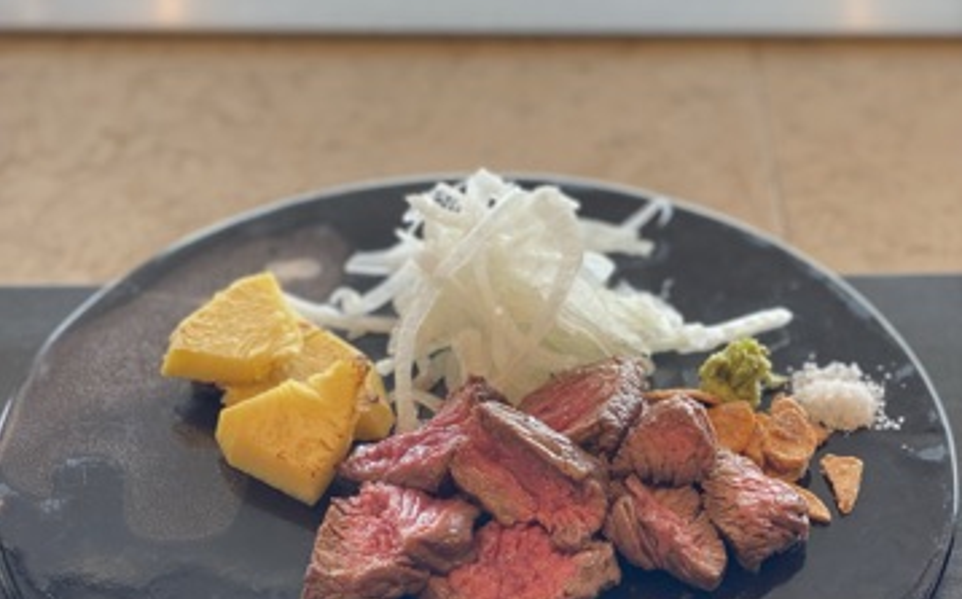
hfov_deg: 27.9
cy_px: 483
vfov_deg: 17.4
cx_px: 481
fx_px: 1938
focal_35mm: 74
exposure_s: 1/122
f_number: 2
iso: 25
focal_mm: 6
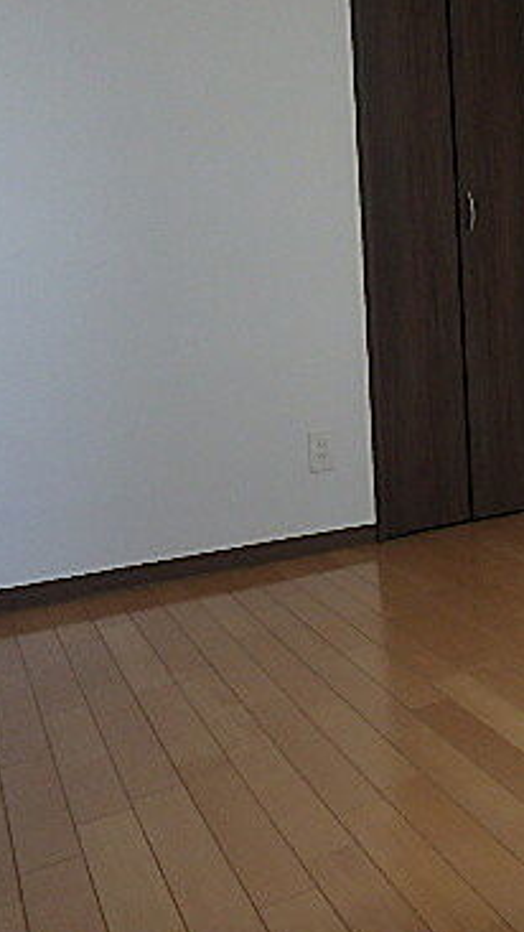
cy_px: 339
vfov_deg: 49.9
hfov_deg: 24.2
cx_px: 758
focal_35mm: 40
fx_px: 988
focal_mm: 3.7
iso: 200
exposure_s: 1/60
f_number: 3.5
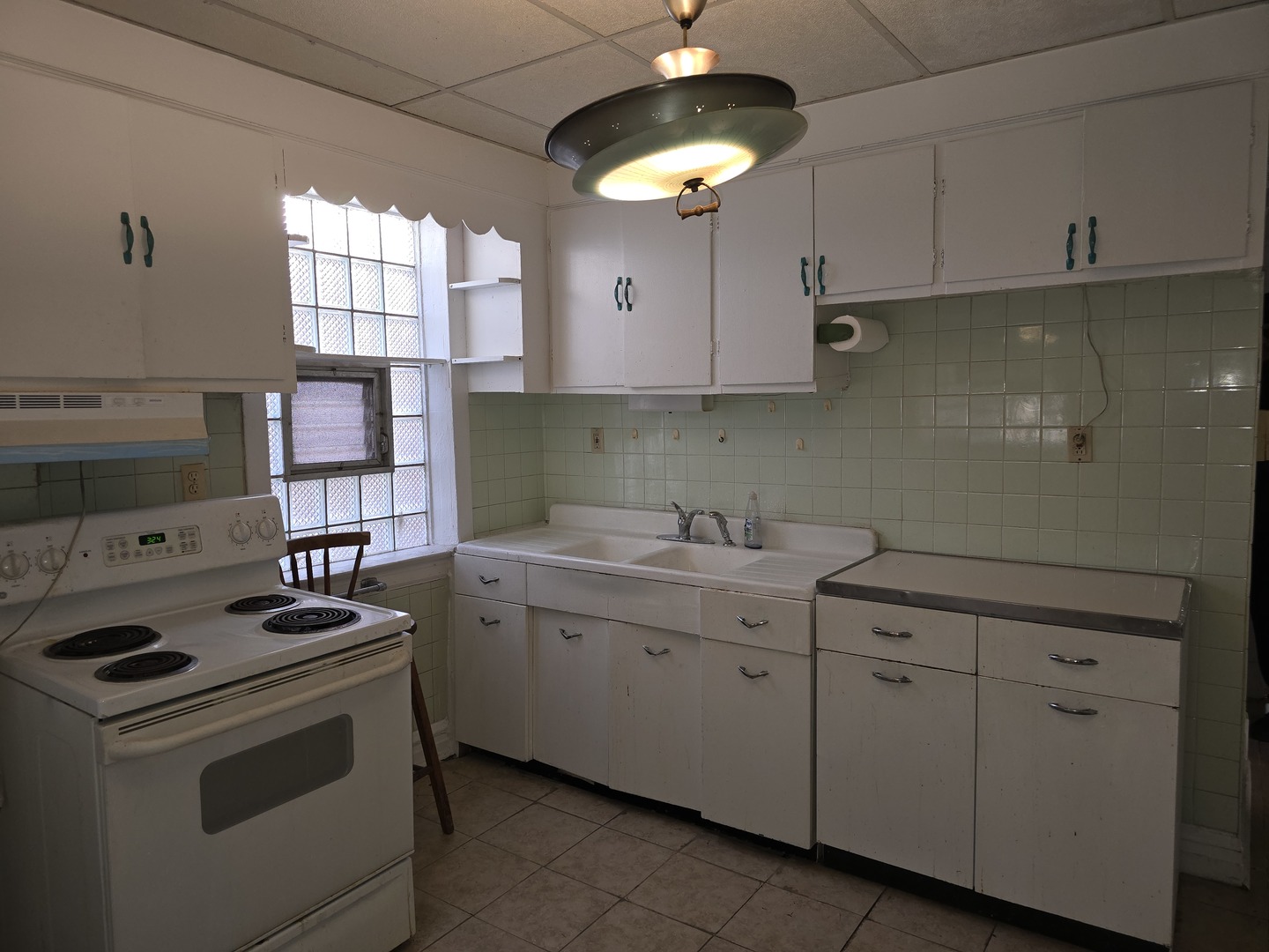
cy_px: 476
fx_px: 843
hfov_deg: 73.9
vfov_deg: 58.9
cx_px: 634
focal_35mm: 23
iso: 64
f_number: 1.7
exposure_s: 1/60
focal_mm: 6.3
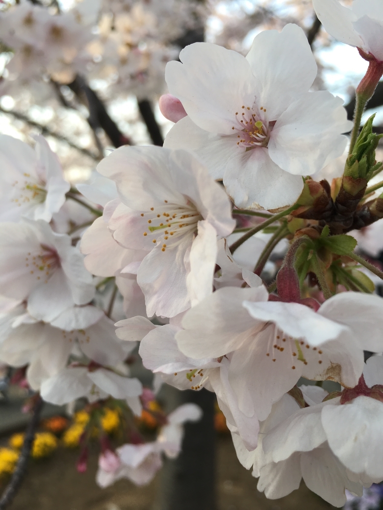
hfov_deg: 48.2
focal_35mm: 29
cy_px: 255
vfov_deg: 61.7
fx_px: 428
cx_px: 192
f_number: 2.2
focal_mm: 4.15
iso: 25
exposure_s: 1/193
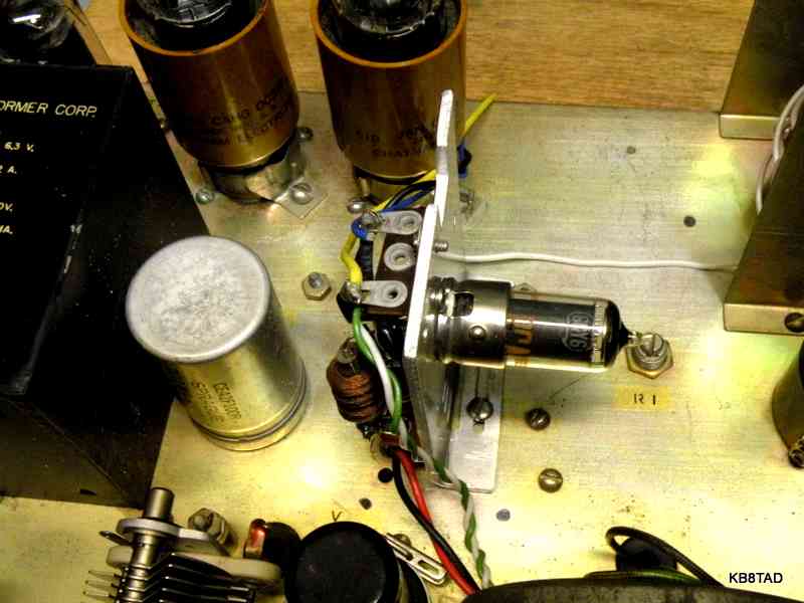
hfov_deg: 44.8
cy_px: 302
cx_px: 402
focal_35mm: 42
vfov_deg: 34.3
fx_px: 976
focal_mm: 7.4
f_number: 3.2
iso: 400
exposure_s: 1/20.3
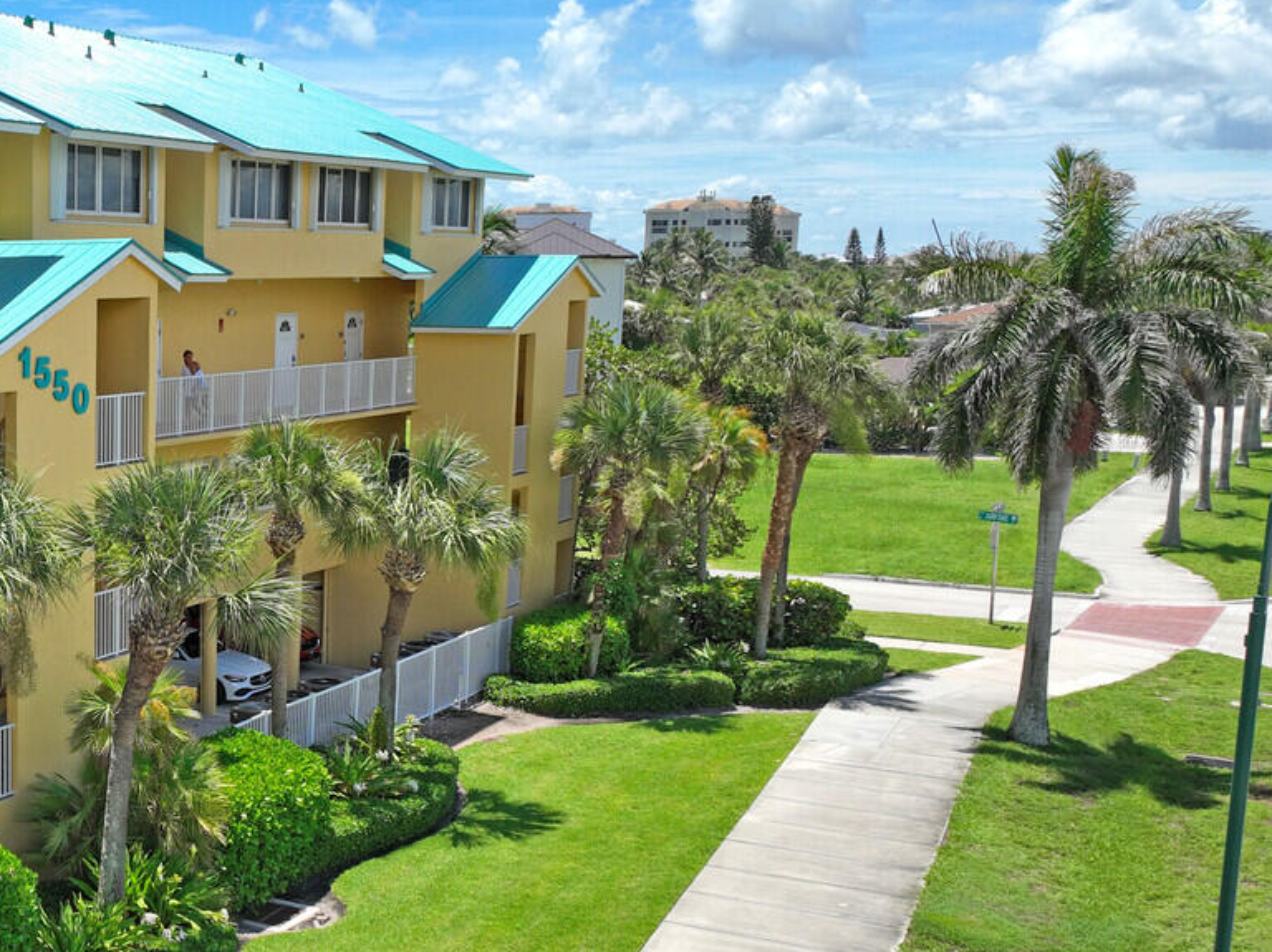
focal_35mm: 50
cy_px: 623
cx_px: 1
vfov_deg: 28.9
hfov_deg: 34.7
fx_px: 1836
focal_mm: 12.29
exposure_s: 1/2000
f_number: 2.8
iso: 110
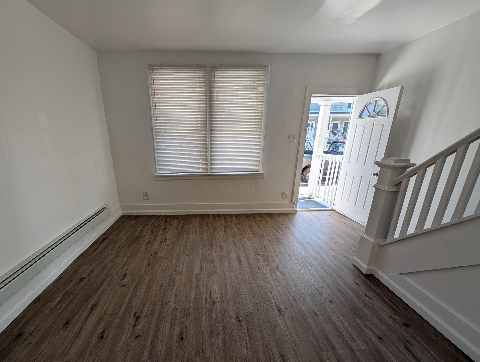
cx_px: 212
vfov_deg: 85.2
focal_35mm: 14
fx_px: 194
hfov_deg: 101.5
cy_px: 209
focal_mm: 2.23
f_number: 1.95
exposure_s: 1/155
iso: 38
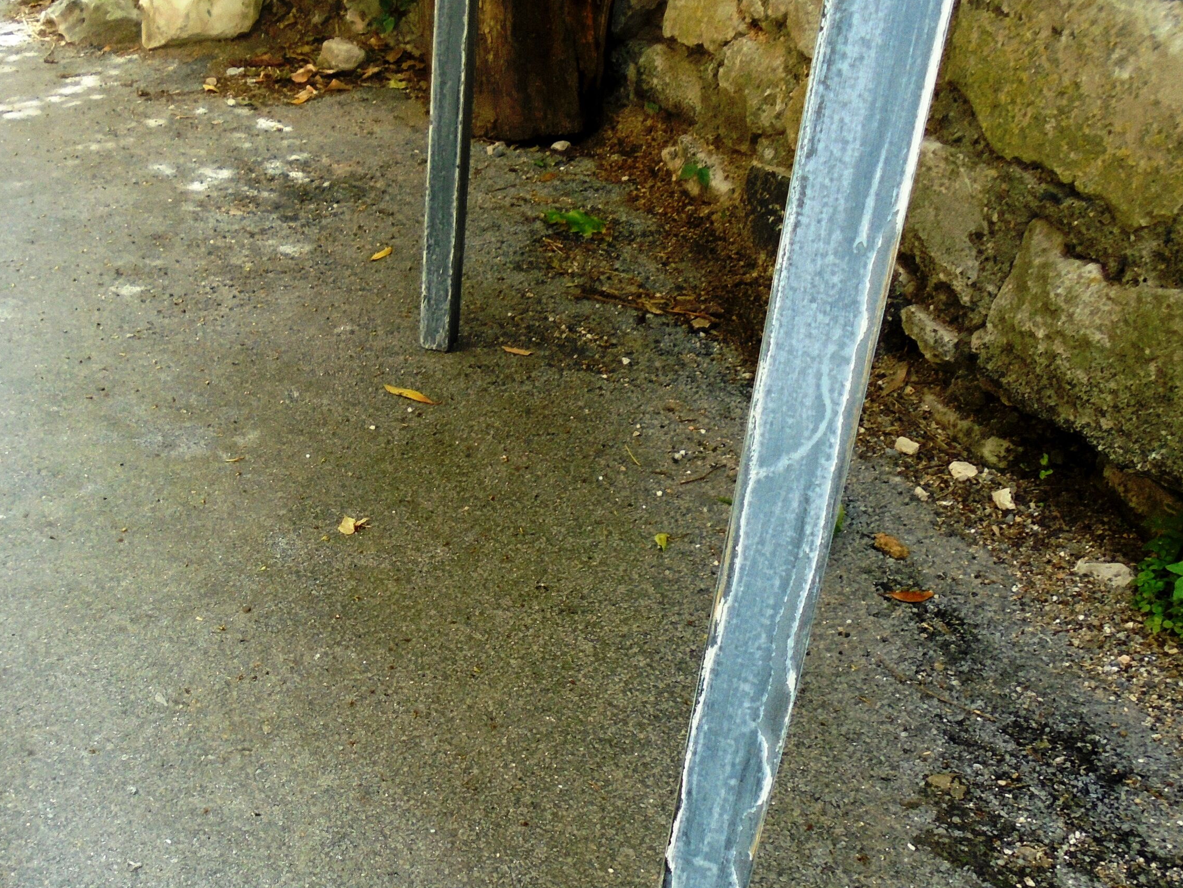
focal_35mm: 42
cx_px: 334
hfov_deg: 43.7
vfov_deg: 33.9
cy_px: 623
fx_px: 1436
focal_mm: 4.6
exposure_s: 1/100
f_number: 3.5
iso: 100
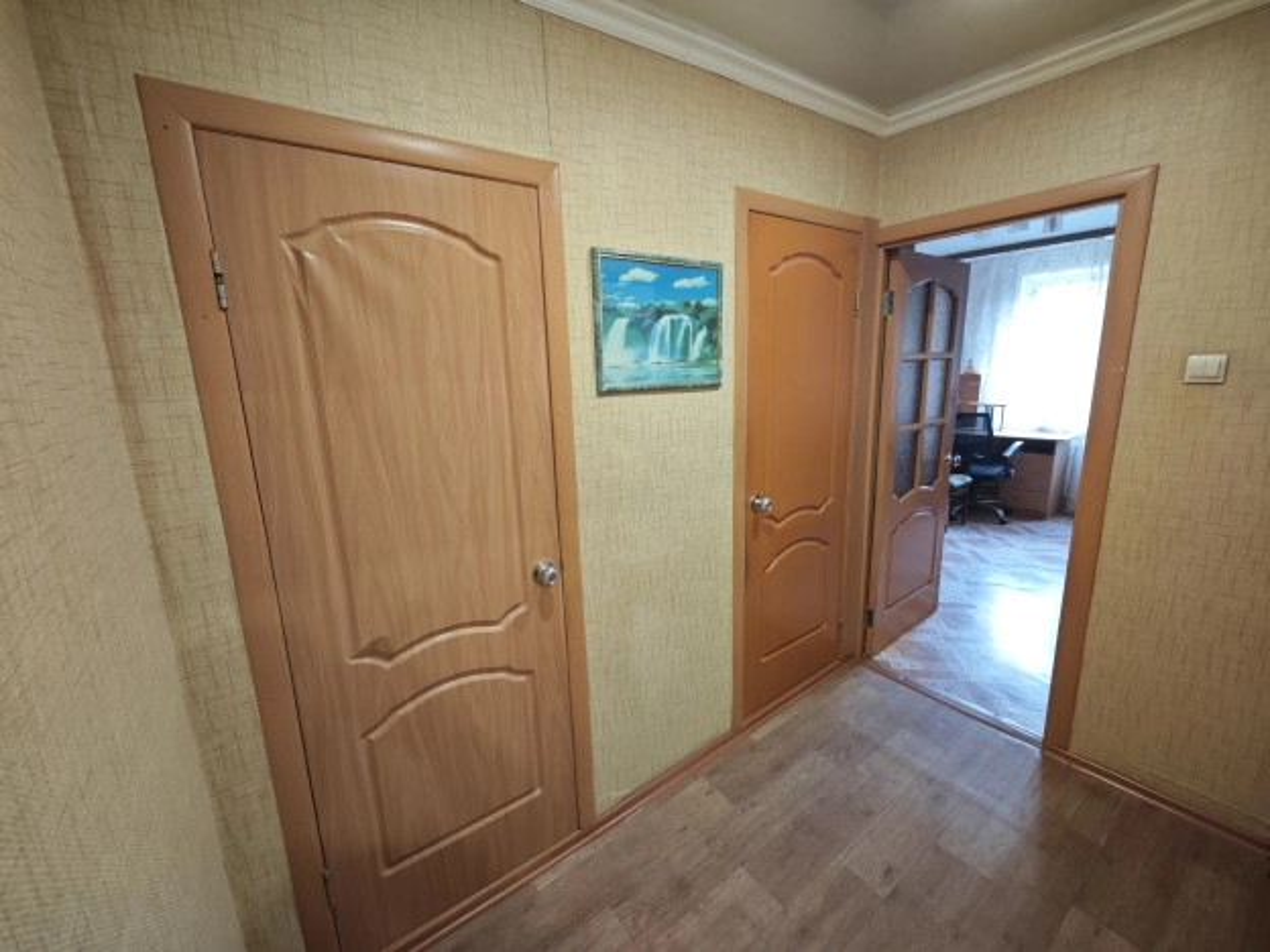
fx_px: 514
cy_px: 476
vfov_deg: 85.7
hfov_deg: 102.1
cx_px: 635
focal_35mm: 14
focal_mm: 2.16
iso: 1250
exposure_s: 1/14.3
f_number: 2.2
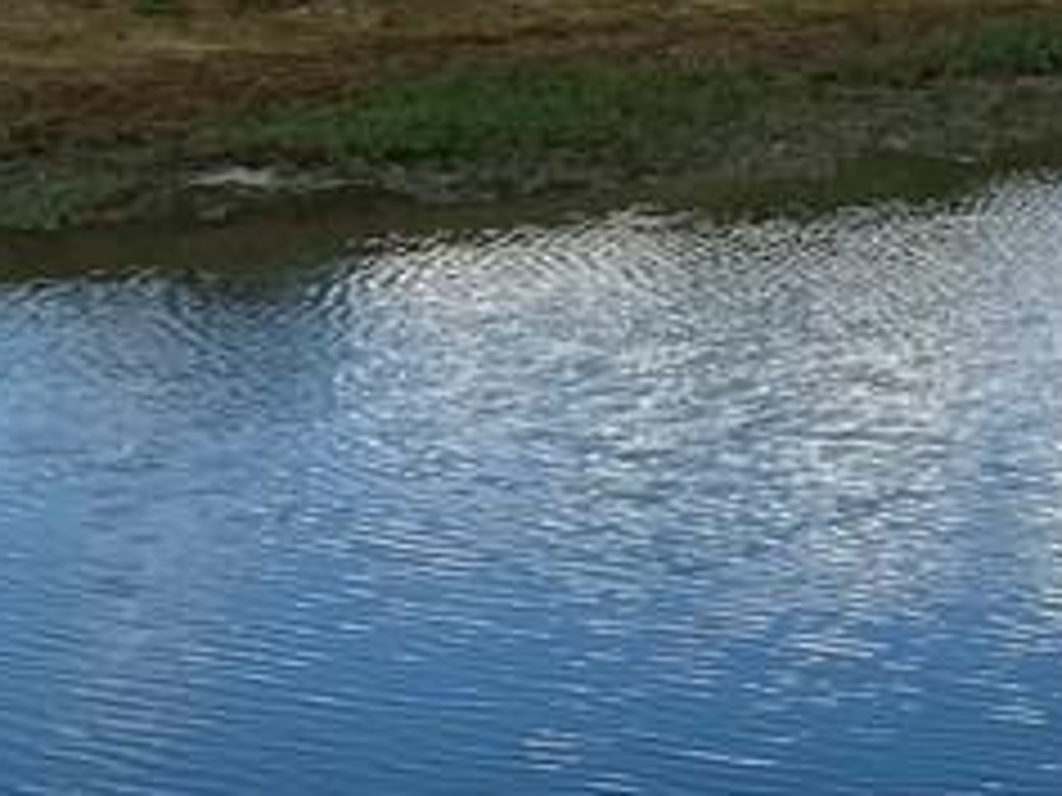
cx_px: 2133
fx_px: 3467
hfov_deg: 14.4
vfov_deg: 12.3
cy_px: -490
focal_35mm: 113
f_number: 1.5
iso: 50
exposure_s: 1/4274
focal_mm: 5.7
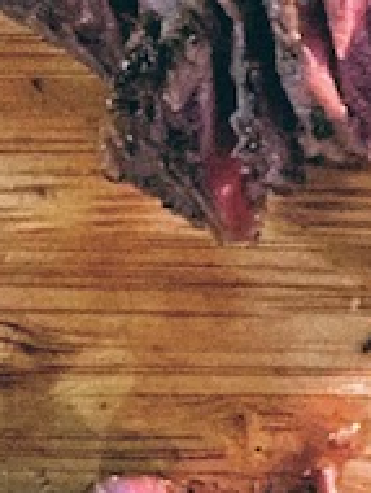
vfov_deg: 10.2
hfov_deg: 7.4
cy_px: 108
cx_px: -337
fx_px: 2752
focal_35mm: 193
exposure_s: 1/8
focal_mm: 4.25
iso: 1000
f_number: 1.8
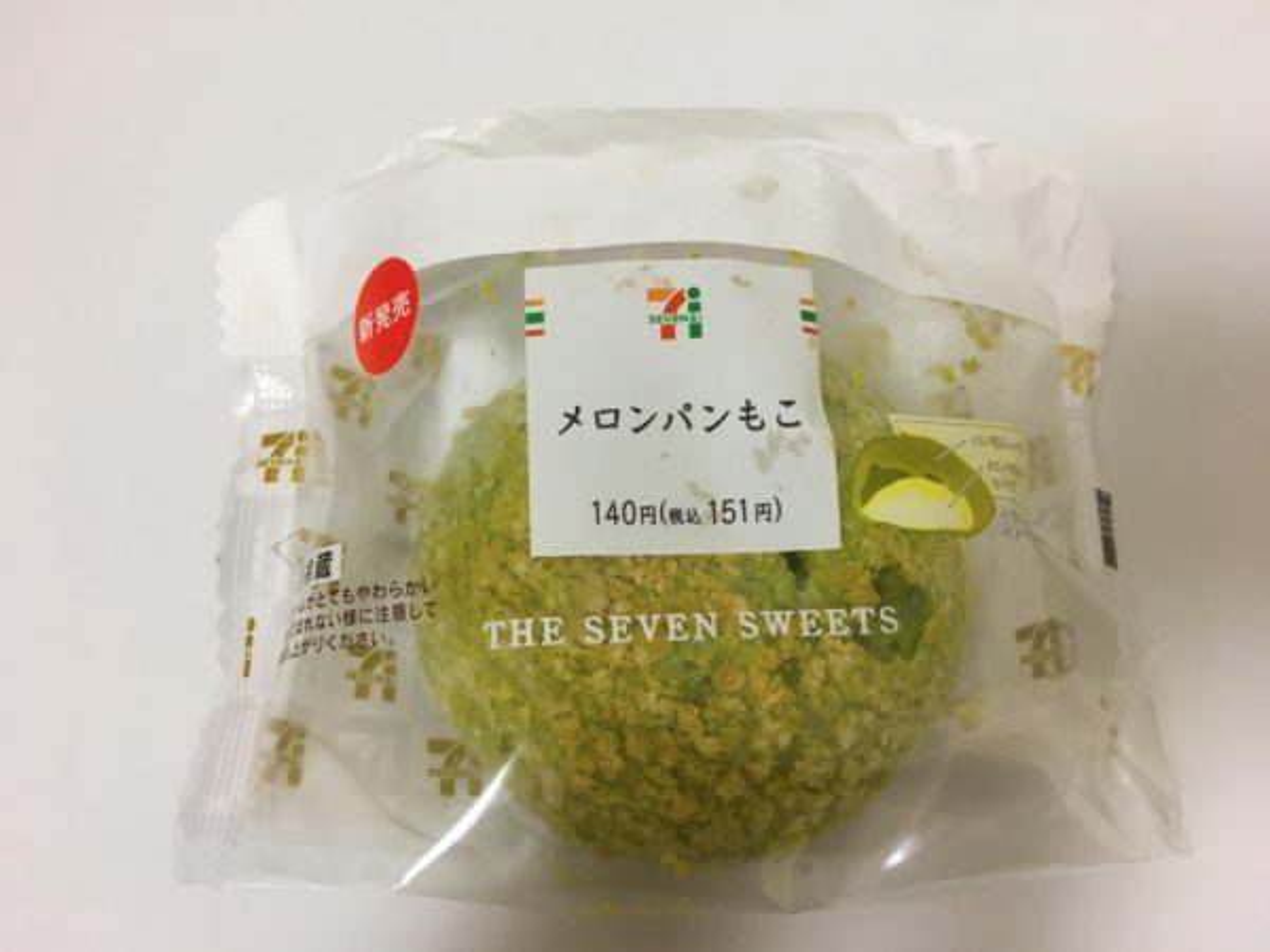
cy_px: 476
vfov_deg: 48.2
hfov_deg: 61.7
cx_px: 635
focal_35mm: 29
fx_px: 1064
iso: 80
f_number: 2.2
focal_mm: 4.15
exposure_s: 1/33
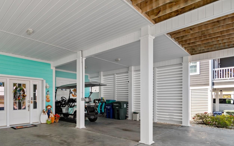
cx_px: 89
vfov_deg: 56.0
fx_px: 134
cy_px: 97
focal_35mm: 21
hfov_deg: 80.9
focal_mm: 11
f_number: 4.8
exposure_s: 1/80
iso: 100
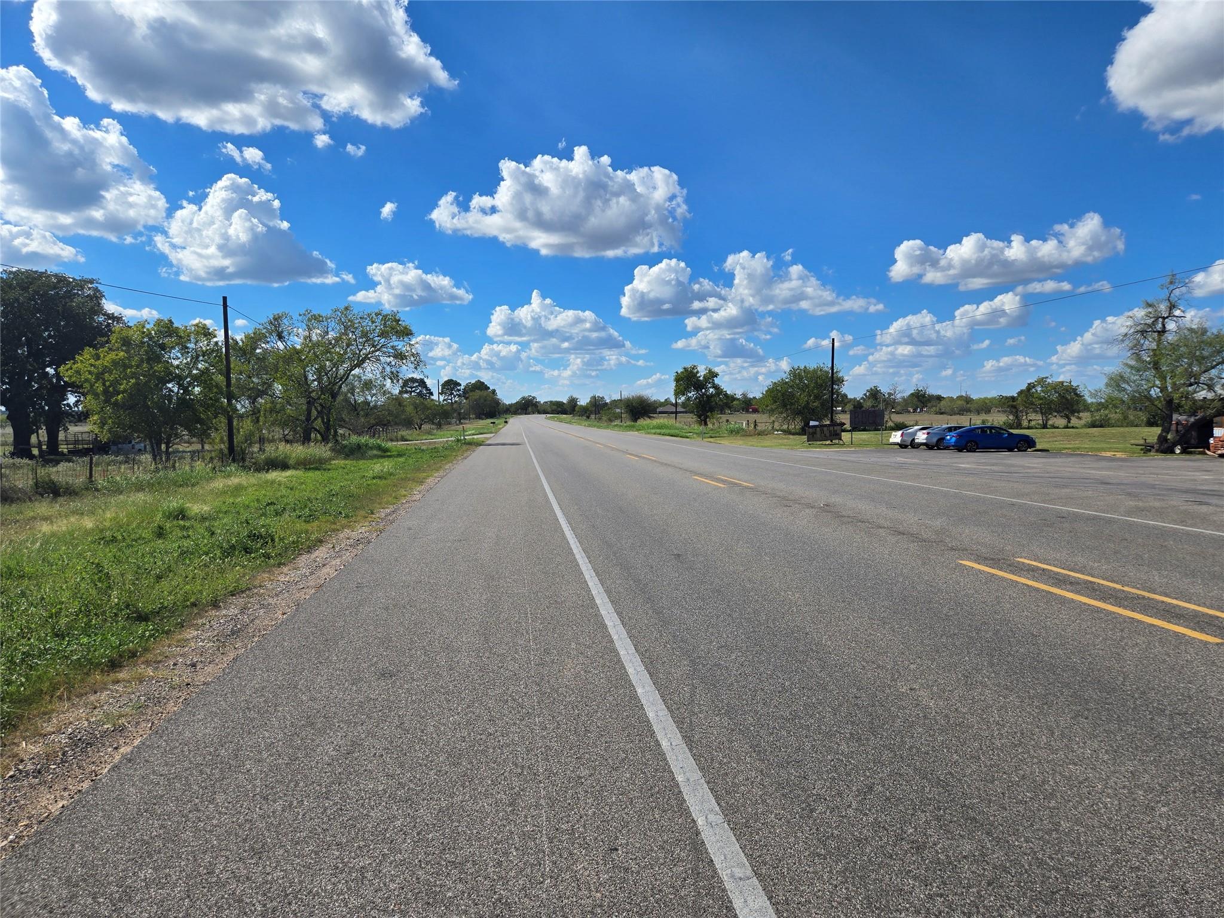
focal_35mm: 23
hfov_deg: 73.9
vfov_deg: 58.9
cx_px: 612
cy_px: 459
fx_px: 813
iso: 25
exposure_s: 1/2828
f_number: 1.8
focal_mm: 5.4
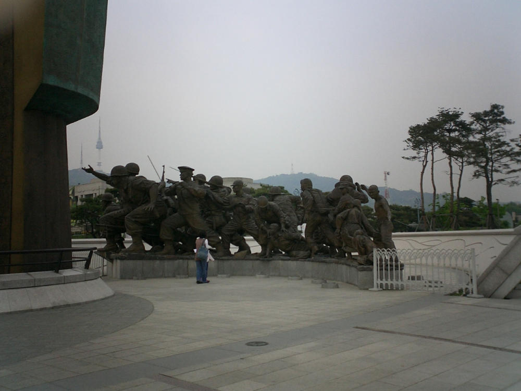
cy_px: 196
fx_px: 557
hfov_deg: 50.1
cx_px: 260
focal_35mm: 37
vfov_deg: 38.7
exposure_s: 1/160
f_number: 3.5
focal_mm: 5.6
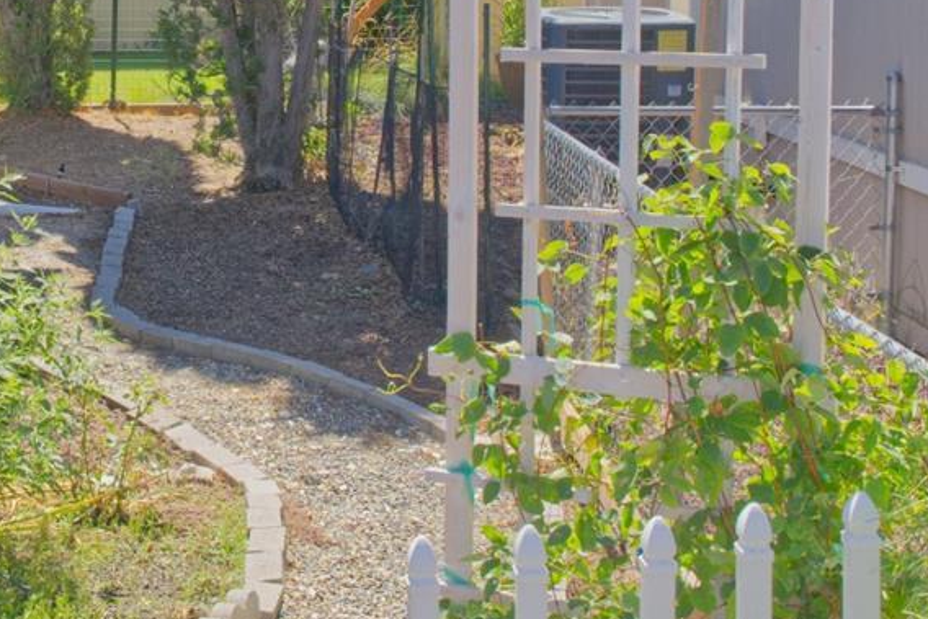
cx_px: 118
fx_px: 1908
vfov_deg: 18.1
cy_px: 63
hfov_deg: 26.5
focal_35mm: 74
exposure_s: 1/320
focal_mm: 28
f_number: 11
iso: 400
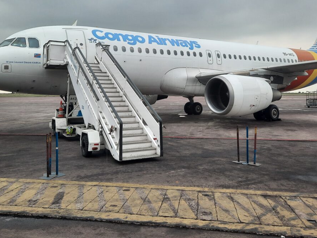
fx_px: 302
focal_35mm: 33
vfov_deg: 42.6
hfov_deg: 55.3
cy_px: 86
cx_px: 149
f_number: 2
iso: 40
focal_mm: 4.6
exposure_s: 1/100
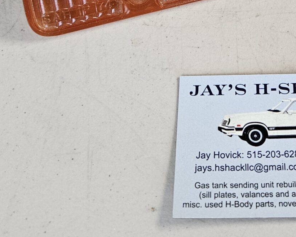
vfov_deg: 20.4
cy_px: -53
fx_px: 613
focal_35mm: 70
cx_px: 267
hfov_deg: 26.2
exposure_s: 1/120
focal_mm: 5.4
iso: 250
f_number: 1.8
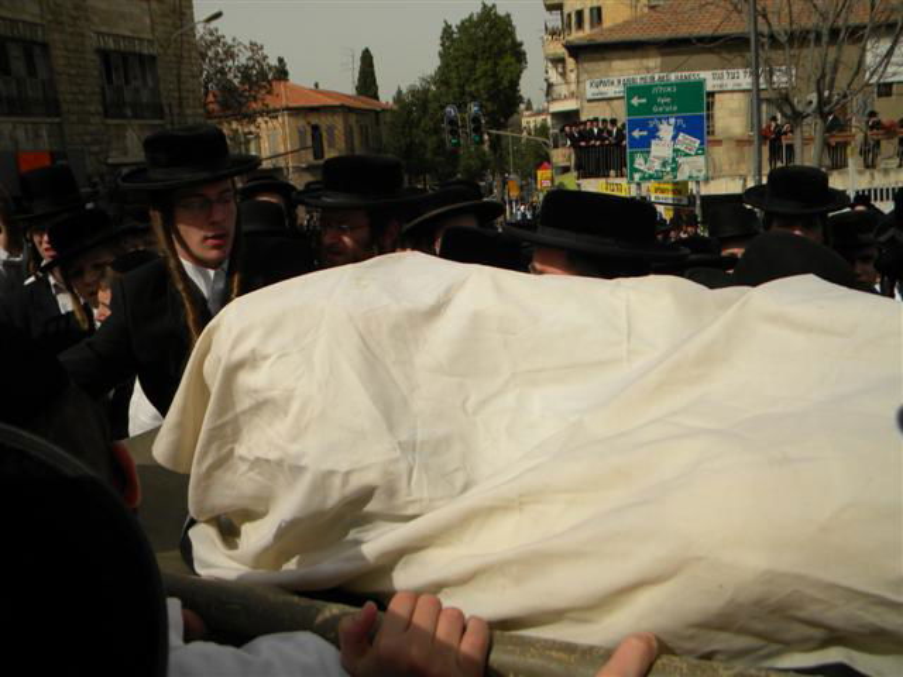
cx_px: 452
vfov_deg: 49.7
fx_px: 730
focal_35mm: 28
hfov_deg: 63.4
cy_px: 338
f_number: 7
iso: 80
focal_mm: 5
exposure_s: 1/667
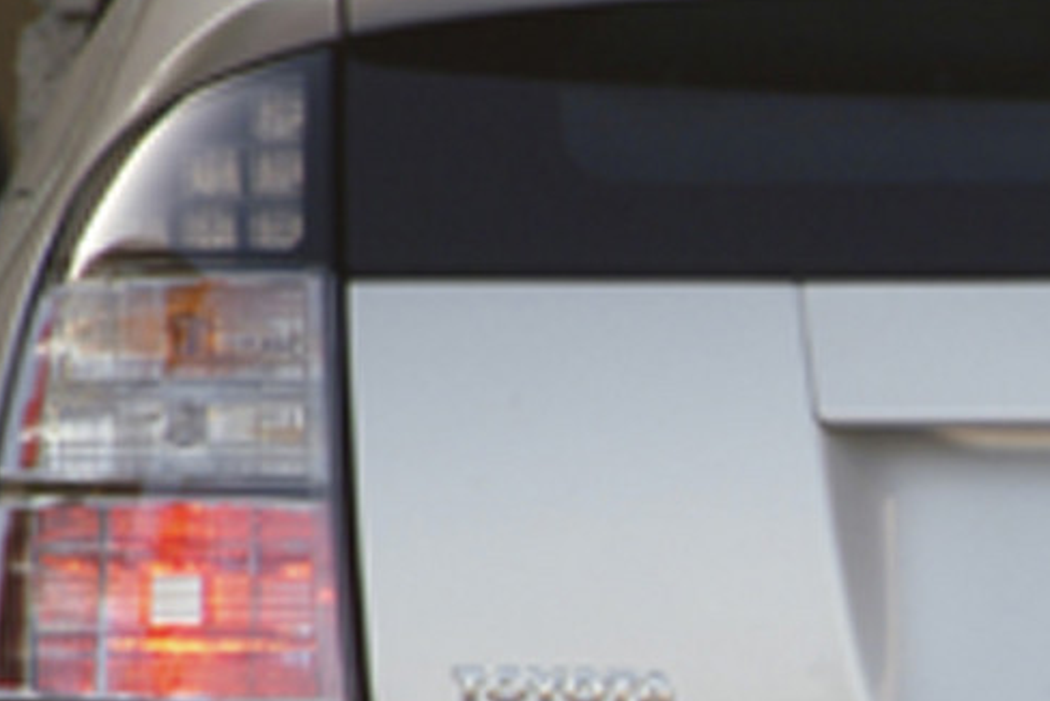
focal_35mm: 1538
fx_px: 44883
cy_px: 631
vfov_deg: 0.9
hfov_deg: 1.3
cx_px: 1403
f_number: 16
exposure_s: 1/10
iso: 100
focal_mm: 200
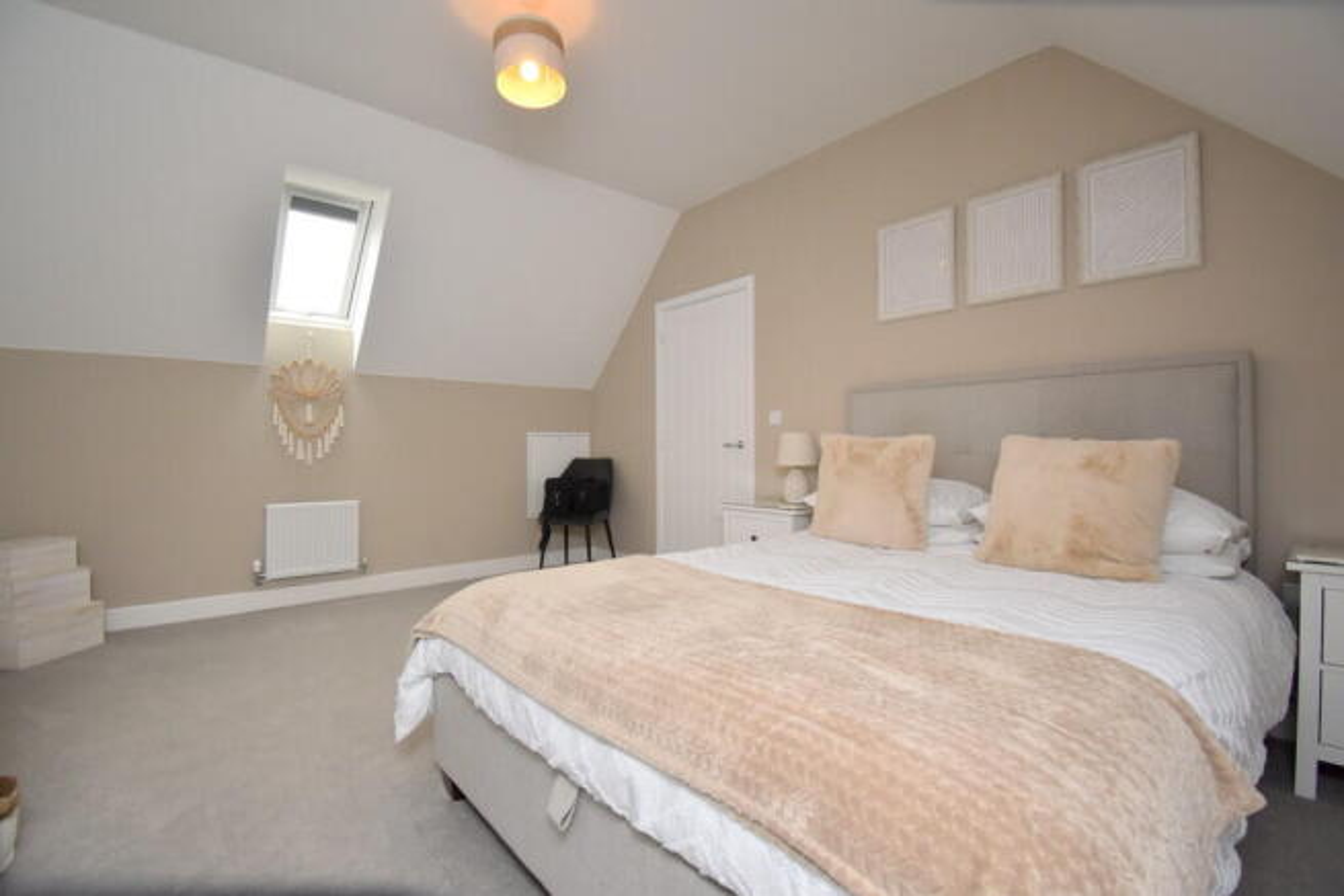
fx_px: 560
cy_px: 448
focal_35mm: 15
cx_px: 672
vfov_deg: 77.4
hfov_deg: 100.4
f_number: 5
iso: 720
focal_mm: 10
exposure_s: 1/200
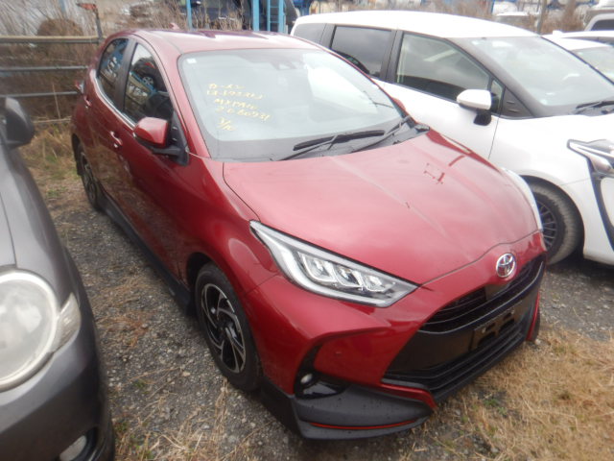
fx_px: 426
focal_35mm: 24
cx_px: 307
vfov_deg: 56.8
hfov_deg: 71.6
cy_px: 230
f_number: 2.8
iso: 125
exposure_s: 1/100
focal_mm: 4.3
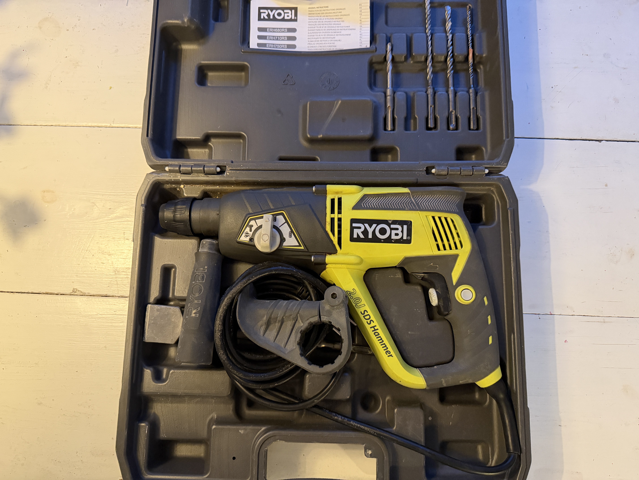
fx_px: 443
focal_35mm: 24
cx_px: 320
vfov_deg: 56.8
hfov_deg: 71.6
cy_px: 240
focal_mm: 6.76
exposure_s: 1/58
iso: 800
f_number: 1.78
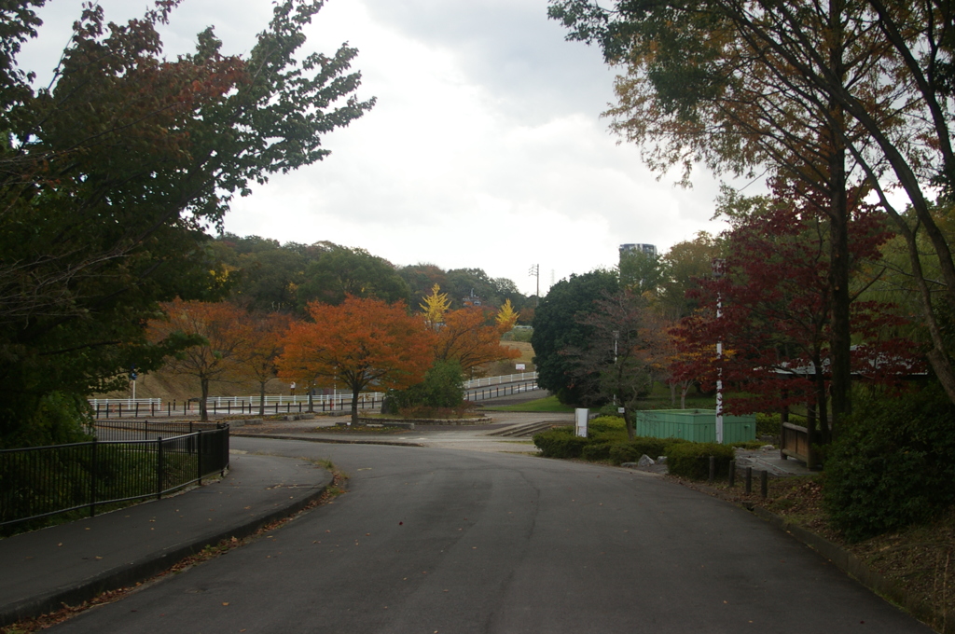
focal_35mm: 42
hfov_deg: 46.5
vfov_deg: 31.8
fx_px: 1113
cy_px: 317
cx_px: 478
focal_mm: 28
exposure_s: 1/250
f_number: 6.7
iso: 200
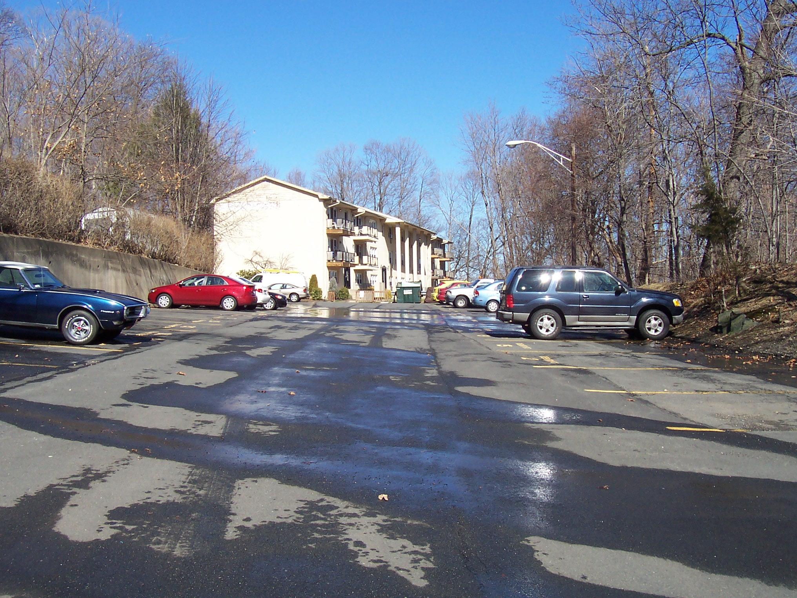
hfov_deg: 50.1
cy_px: 299
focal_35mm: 37
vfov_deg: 38.7
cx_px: 398
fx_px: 852
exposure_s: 1/350
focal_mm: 5.6
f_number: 5.6
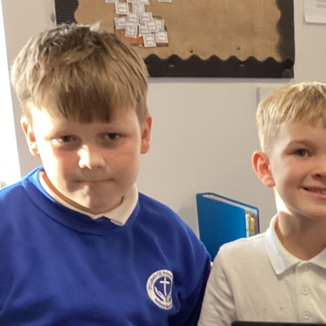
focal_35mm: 81
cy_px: 338
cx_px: 433
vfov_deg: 20.6
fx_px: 863
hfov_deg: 19.6
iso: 80
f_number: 2.4
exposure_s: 1/60
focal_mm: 3.3
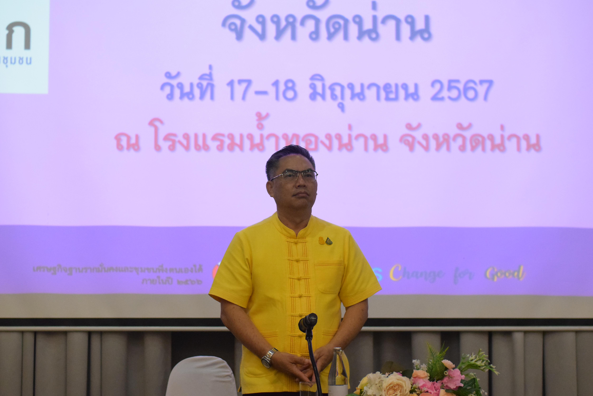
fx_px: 1236
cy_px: 198
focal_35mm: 75
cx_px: 296
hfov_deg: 27.0
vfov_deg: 18.2
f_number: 2.5
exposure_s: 1/500
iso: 3200
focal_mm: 50
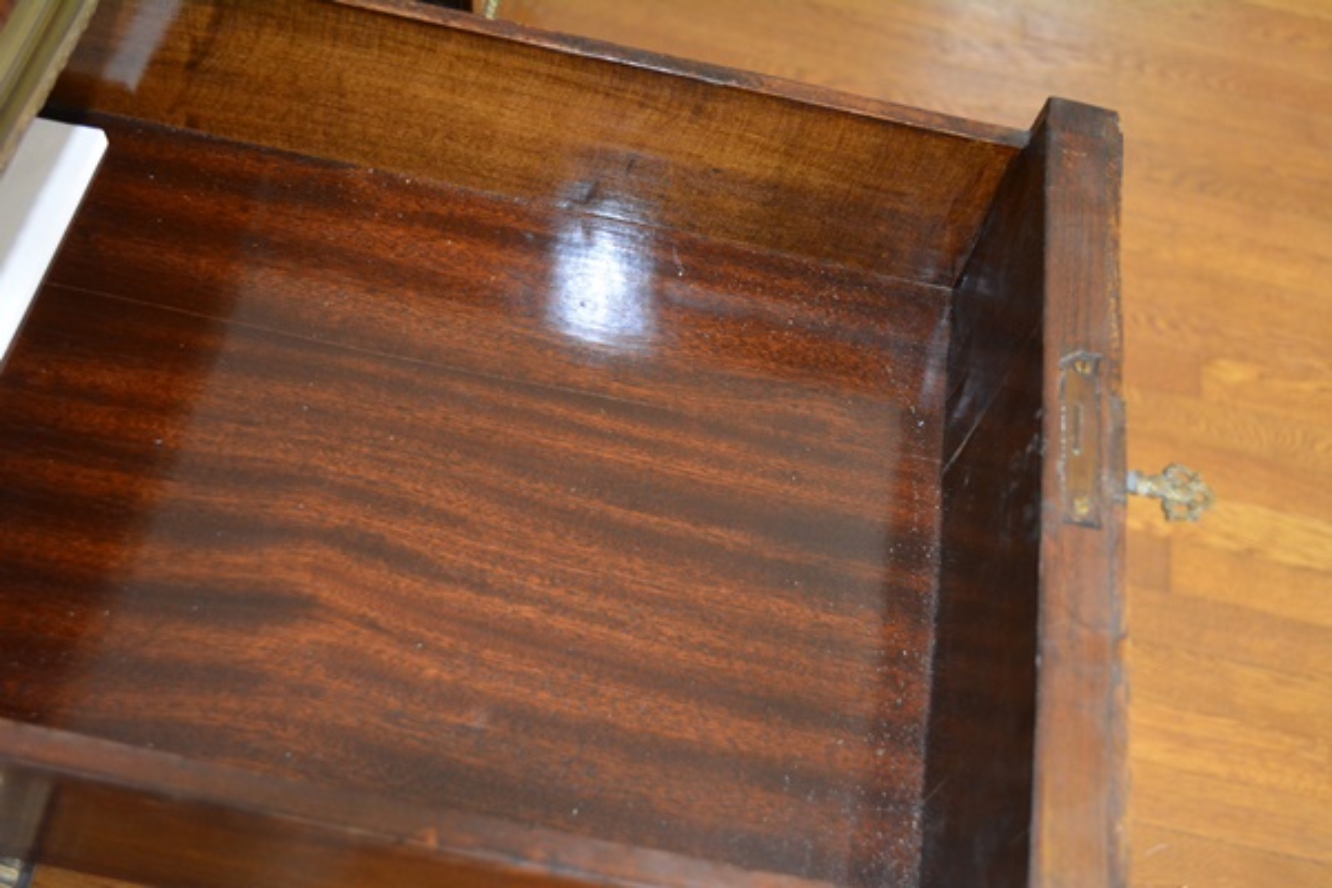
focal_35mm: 39
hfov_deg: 49.6
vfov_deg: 34.2
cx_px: 666
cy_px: 444
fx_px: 1443
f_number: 4.2
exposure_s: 1/60
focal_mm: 26
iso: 1600
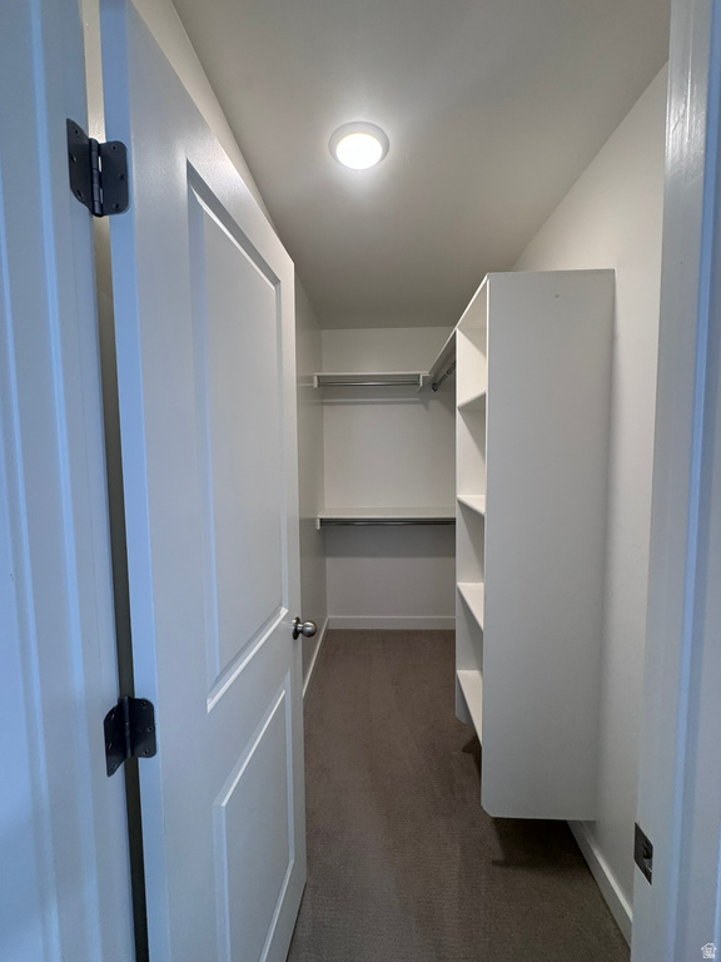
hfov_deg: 85.7
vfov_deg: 102.1
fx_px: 389
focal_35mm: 14
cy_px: 481
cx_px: 360
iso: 250
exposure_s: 1/120
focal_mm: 2.22
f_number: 2.2
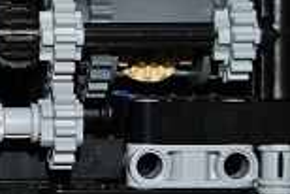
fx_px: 1814
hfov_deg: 8.8
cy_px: 68
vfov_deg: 6.1
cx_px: -200
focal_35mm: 225
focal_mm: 36
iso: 100
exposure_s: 1/125
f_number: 5
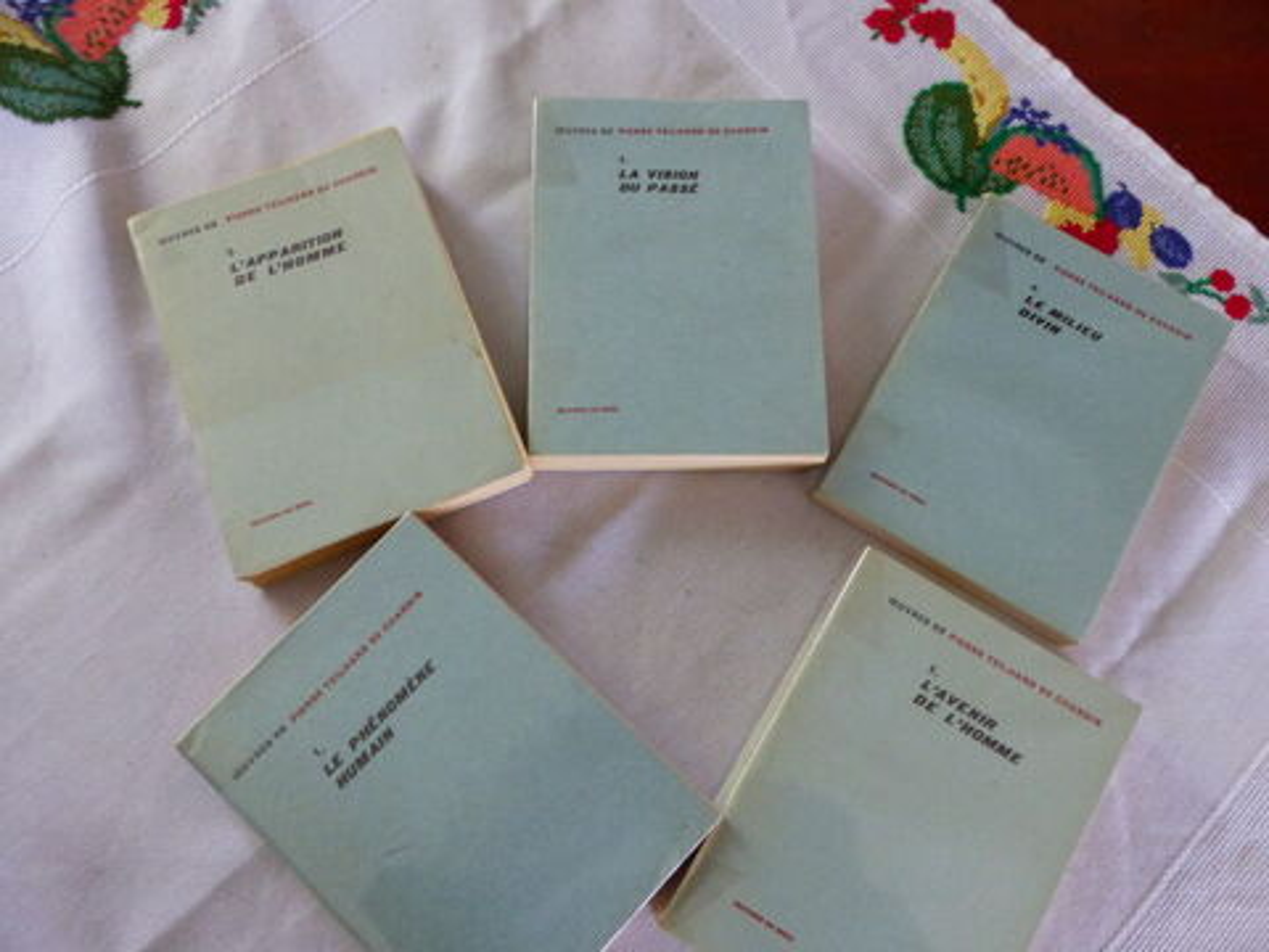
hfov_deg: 69.4
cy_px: 476
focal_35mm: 25
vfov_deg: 54.9
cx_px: 634
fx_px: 916
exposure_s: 1/15
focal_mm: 4.5
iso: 400
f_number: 2.8
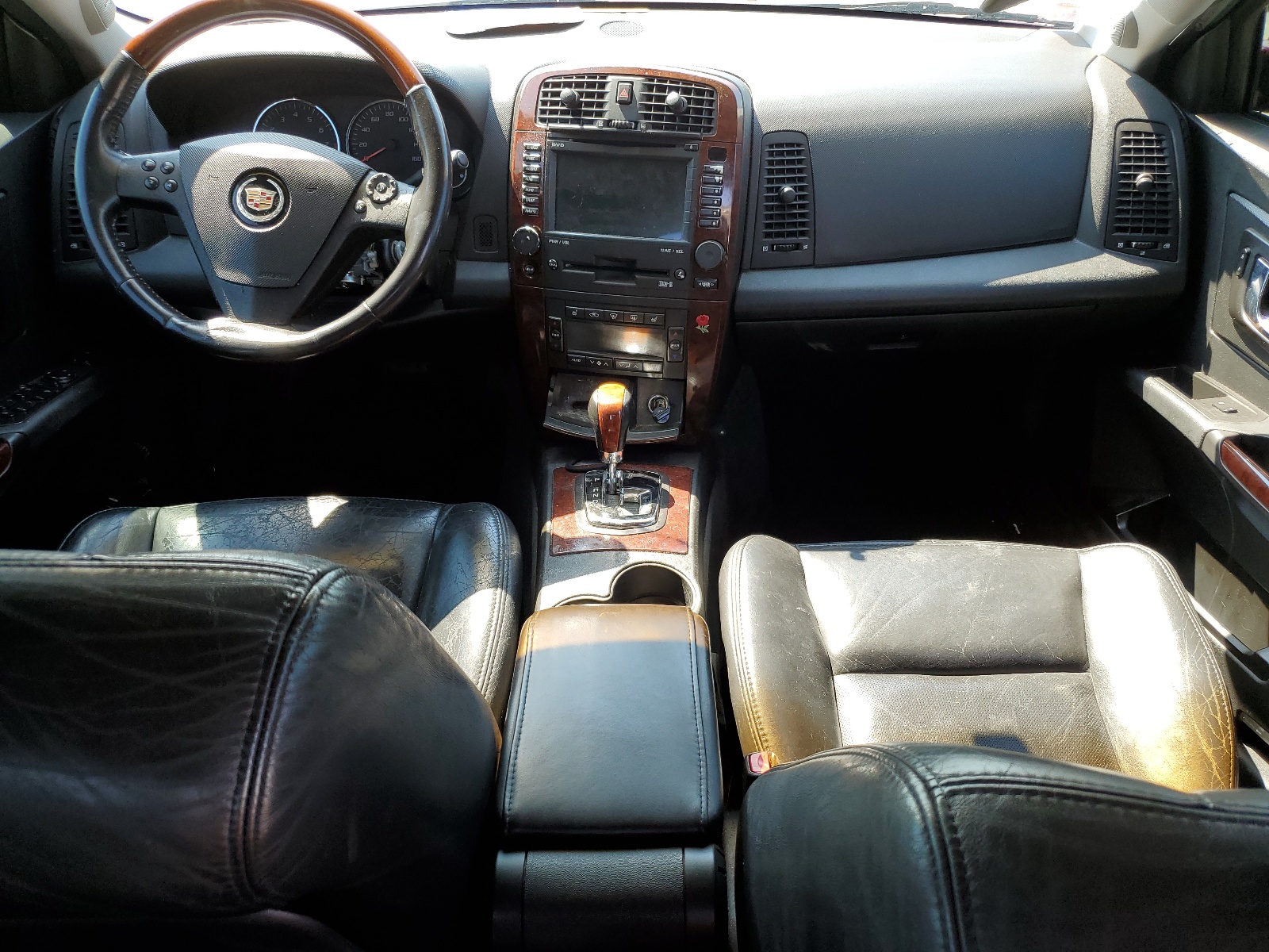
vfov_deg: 53.1
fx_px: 953
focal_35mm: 26
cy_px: 476
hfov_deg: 67.3
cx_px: 634
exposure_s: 1/208
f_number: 1.5
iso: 50
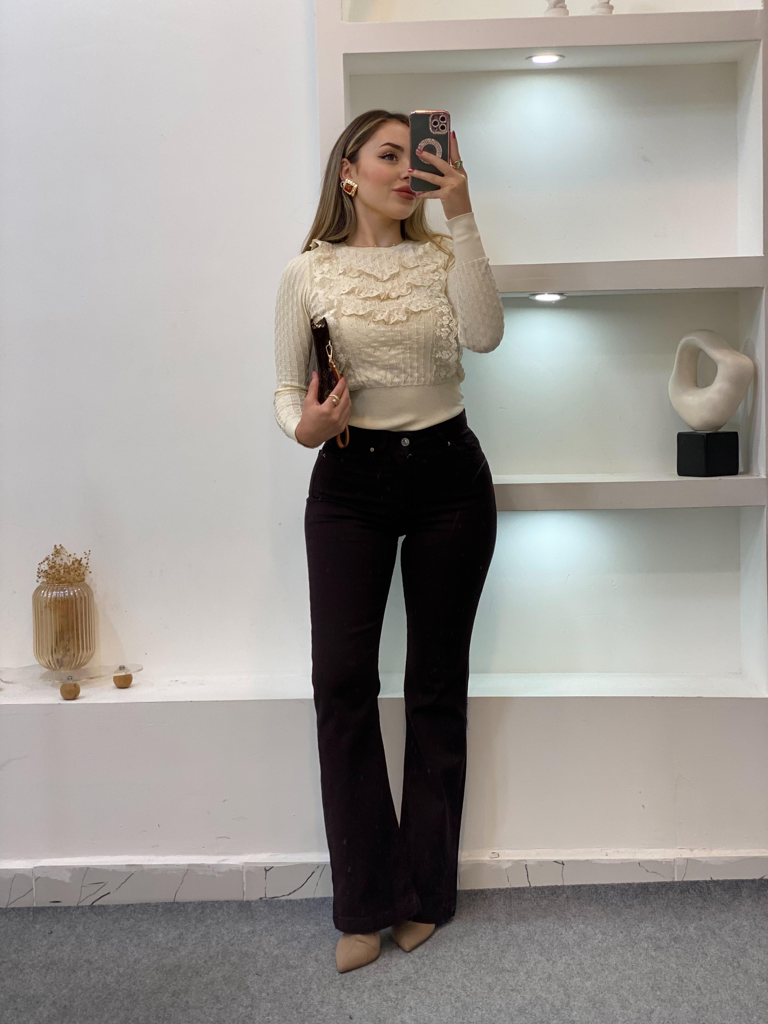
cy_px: 512
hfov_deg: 28.0
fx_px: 1538
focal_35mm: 52
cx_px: 384
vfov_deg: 36.8
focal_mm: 6
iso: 80
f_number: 2
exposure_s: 1/100
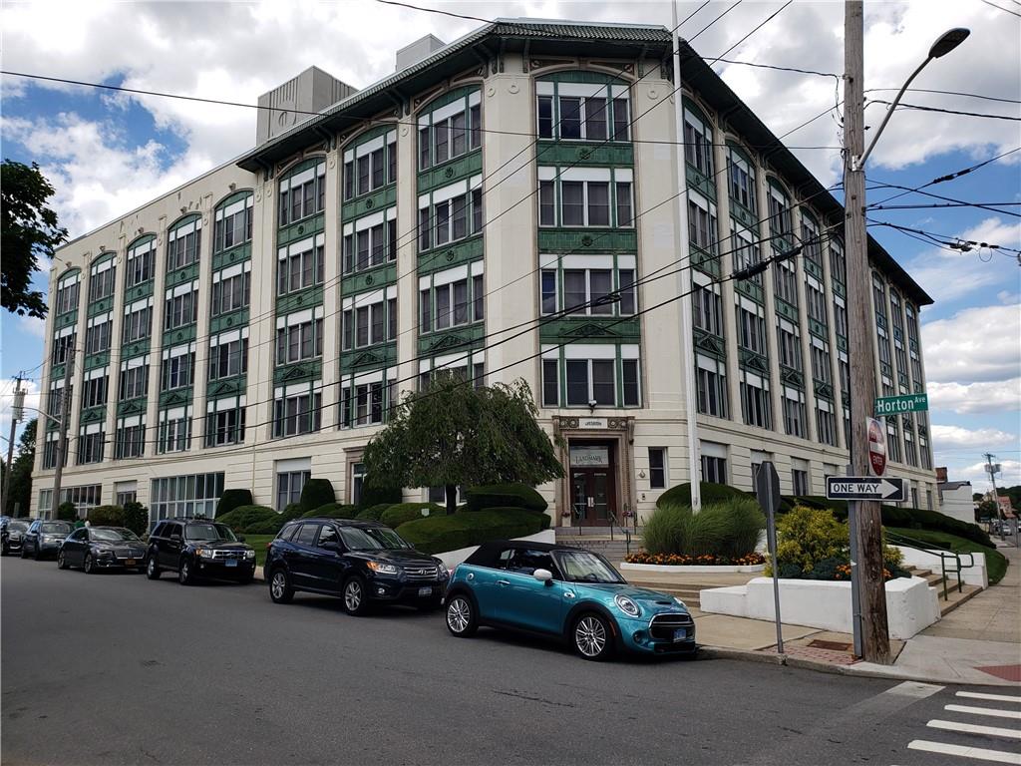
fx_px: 767
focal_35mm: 26
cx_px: 510
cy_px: 383
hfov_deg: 67.3
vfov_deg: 53.1
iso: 50
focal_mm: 4.3
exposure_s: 1/1283
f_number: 2.4
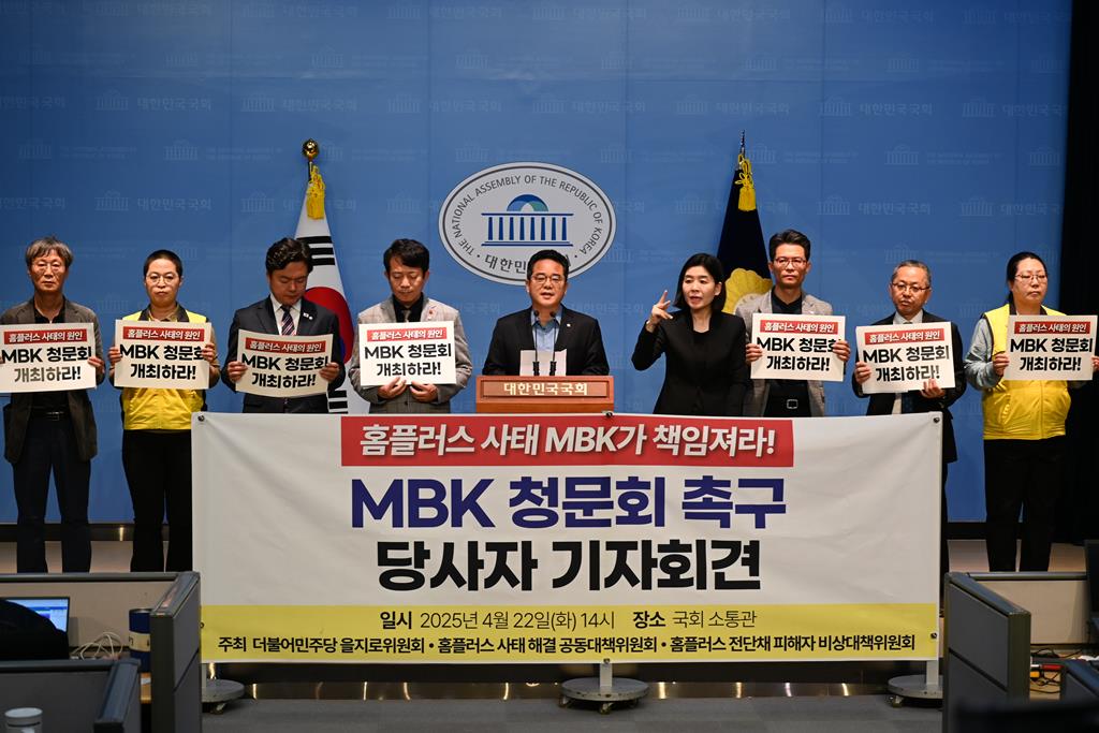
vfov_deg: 18.2
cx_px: 550
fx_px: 2290
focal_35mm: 75
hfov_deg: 27.0
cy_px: 366
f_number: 4.5
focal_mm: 50
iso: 400
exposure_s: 1/125
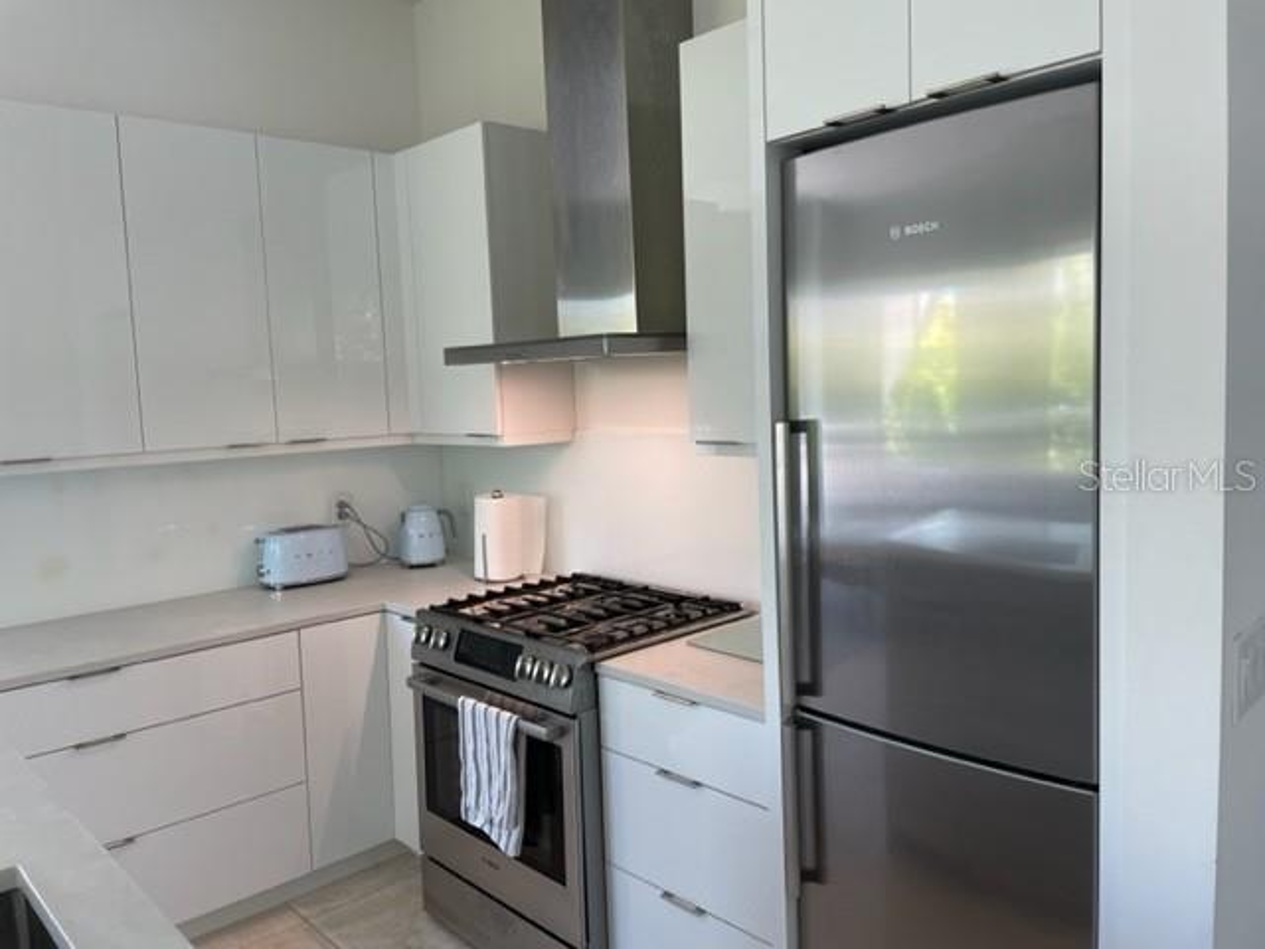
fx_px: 950
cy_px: 474
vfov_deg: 53.1
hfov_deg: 67.3
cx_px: 632
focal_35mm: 26
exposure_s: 1/120
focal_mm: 4.2
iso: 100
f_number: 1.6
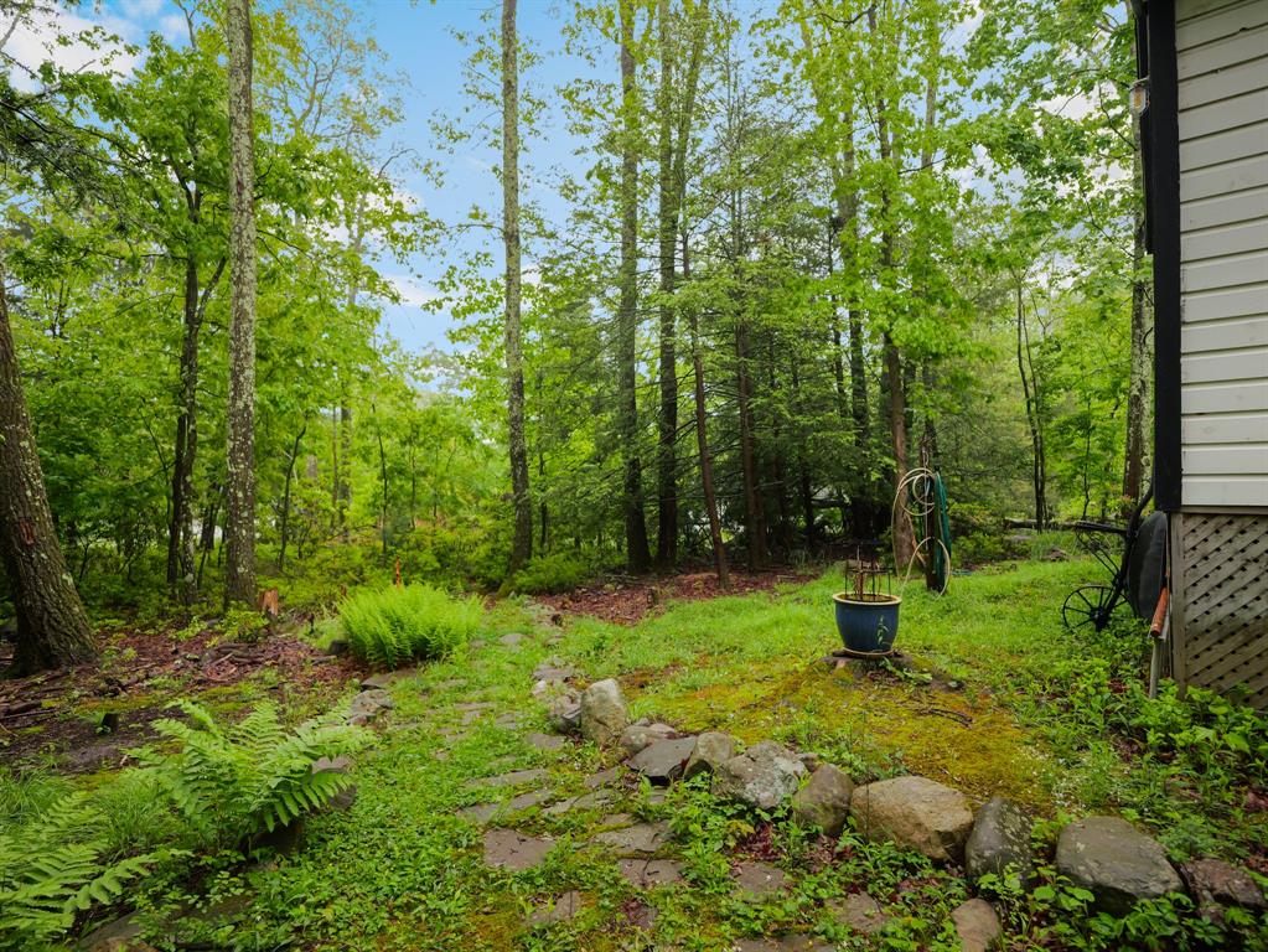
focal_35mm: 18
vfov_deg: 71.6
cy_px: 476
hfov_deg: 87.7
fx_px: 660
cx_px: 634
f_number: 2.8
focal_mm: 9
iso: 200
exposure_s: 1/160
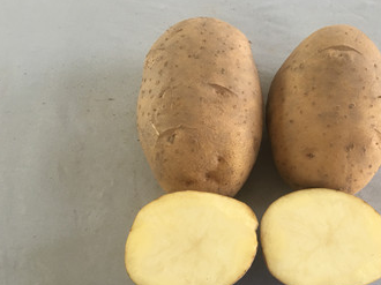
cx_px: 264
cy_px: 201
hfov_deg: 42.2
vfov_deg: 32.4
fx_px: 484
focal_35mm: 44
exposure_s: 1/17
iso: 32
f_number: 2.2
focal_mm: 4.15
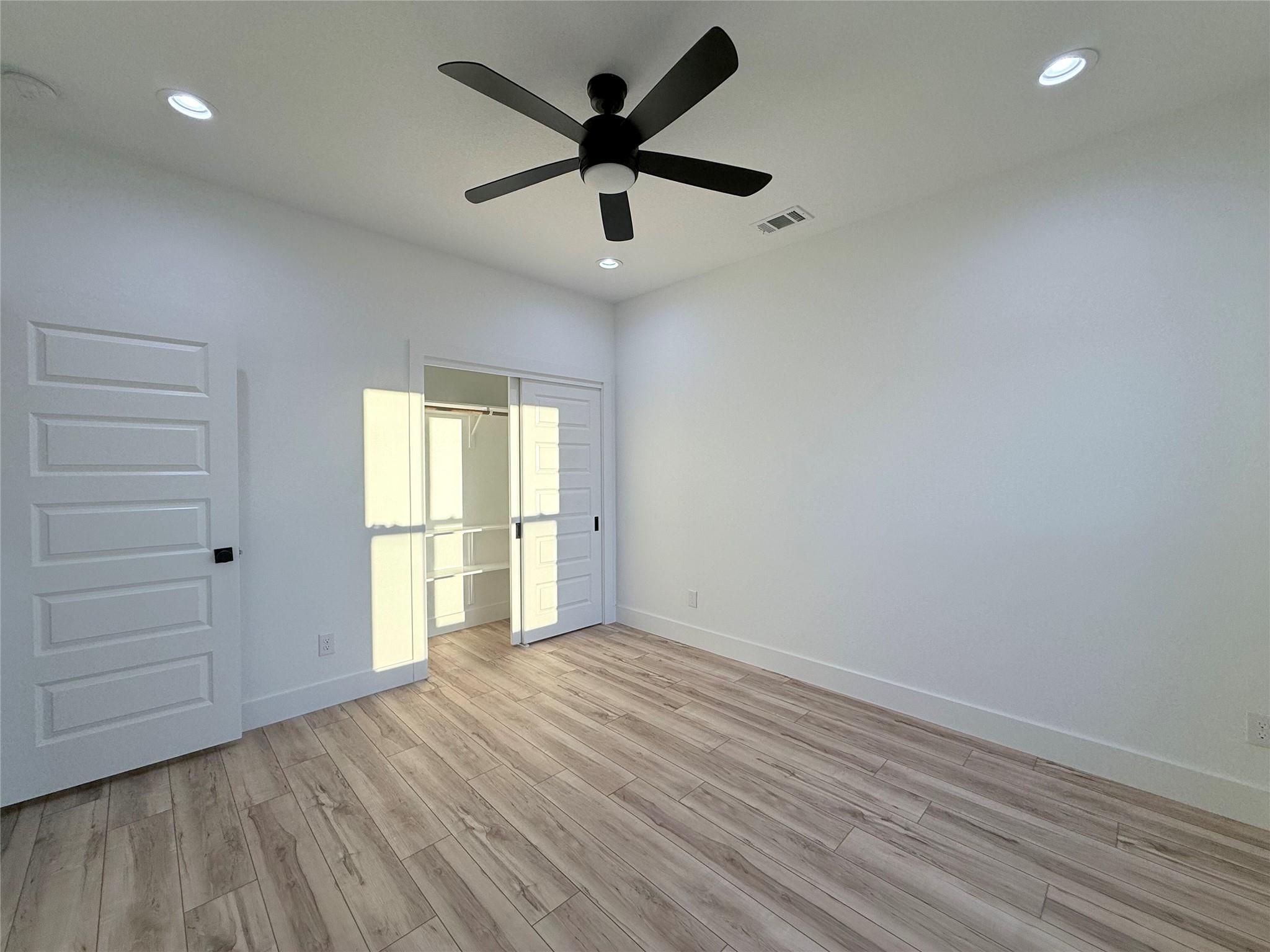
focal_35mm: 14
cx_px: 635
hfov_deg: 102.1
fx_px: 514
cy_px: 476
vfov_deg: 85.7
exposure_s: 1/338
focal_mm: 2.22
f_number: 2.2
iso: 50
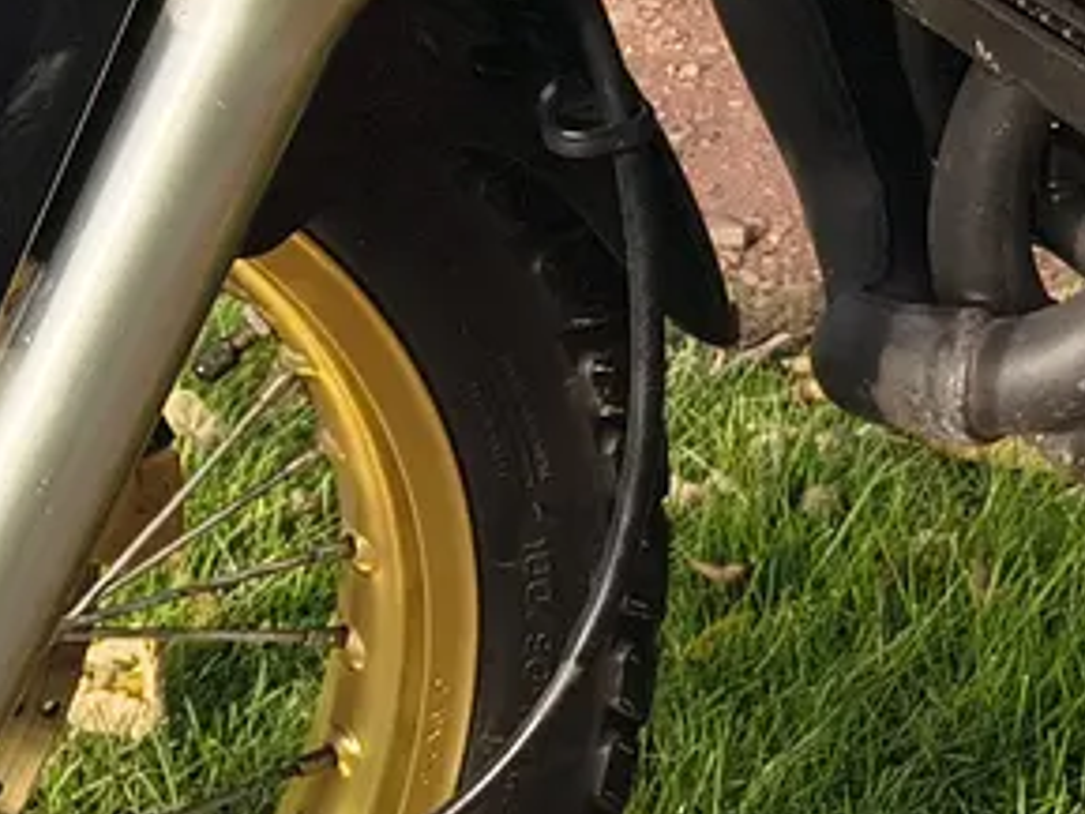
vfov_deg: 10.7
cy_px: -491
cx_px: 1134
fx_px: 4170
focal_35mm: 133
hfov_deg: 14.5
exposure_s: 1/1029
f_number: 1.8
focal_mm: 5.56
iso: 101
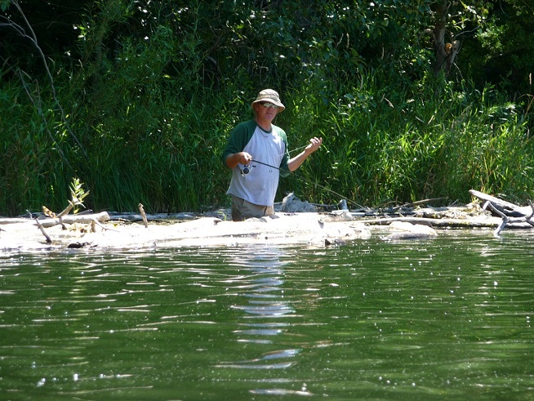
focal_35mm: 228
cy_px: 200
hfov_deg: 8.7
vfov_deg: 6.5
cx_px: 267
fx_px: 3519
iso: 100
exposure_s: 1/125
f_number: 4.9
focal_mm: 39.2
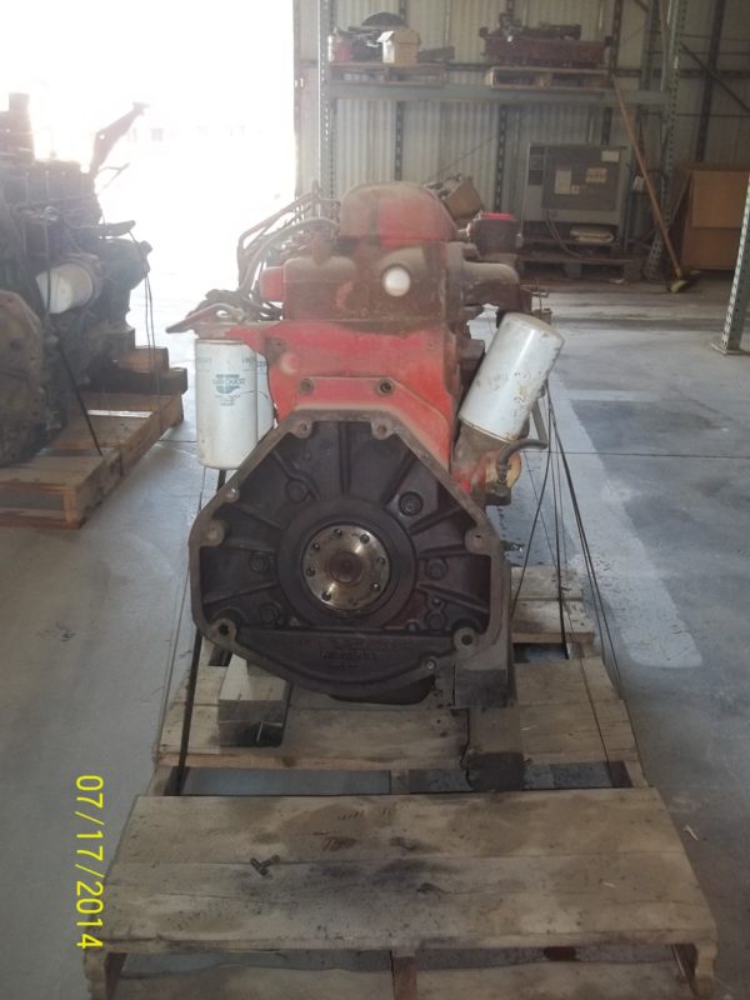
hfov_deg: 44.2
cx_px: 375
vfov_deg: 56.8
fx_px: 924
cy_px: 500
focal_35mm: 32
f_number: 2.9
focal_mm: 5.7
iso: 160
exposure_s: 1/30
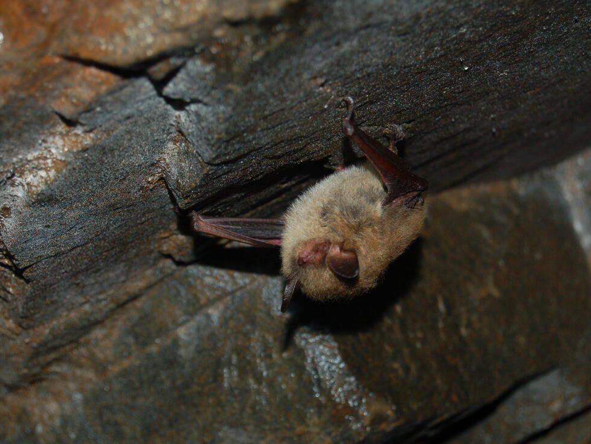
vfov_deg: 13.6
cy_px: 241
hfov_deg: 18.1
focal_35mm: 109
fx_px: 1856
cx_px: 336
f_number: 5.6
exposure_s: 1/60
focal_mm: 55
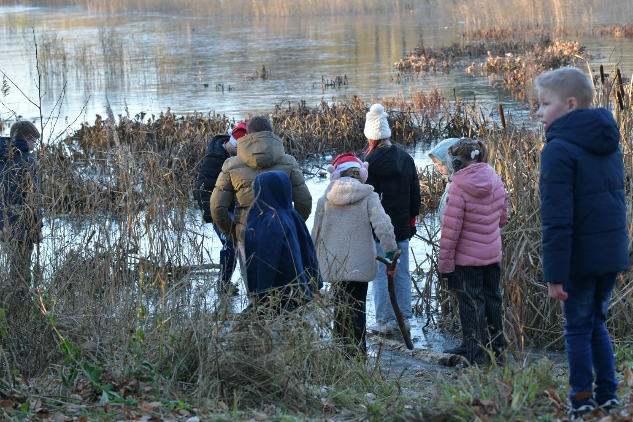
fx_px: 1846
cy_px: 211
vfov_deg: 13.0
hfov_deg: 19.5
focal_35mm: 105
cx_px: 316
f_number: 4.5
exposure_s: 1/200
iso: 250
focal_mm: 70
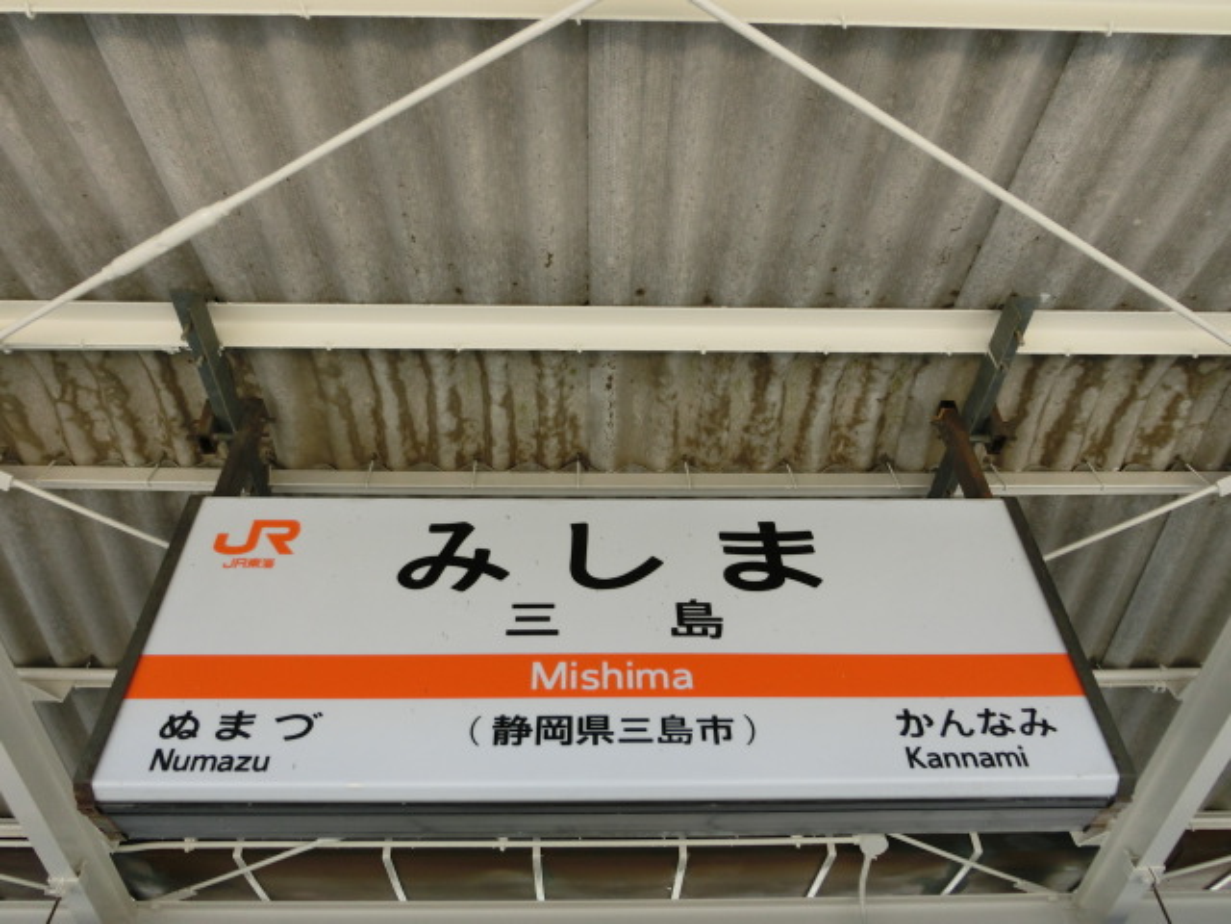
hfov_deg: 69.4
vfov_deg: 54.9
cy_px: 462
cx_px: 616
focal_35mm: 25
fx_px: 889
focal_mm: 4.5
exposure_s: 1/125
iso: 80
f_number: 3.5
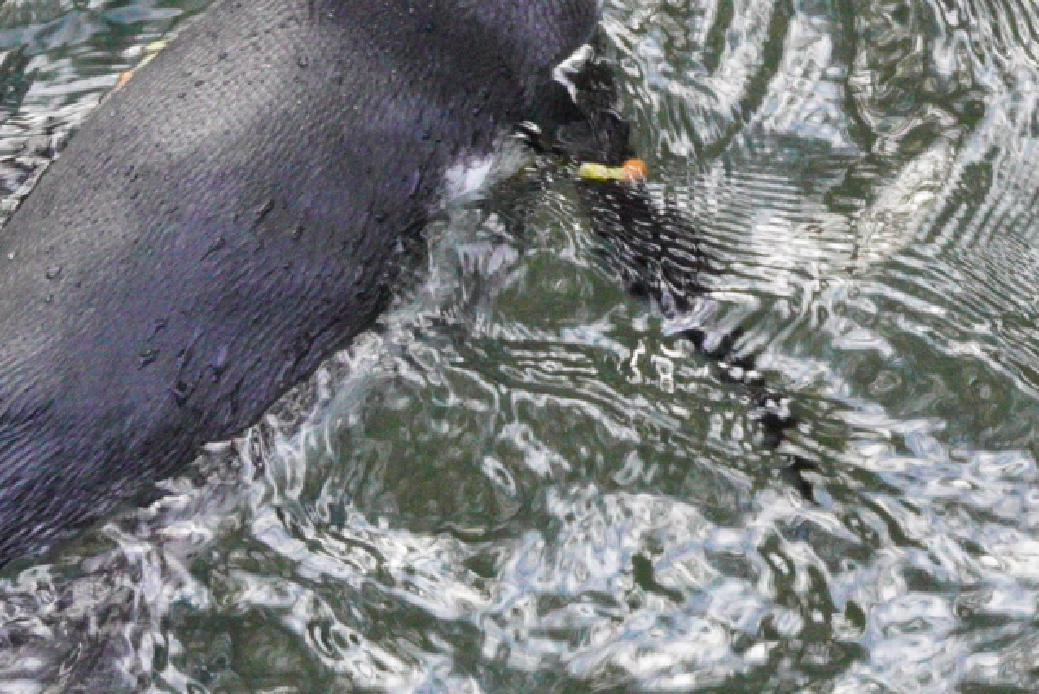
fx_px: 9874
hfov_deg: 6.0
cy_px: 28
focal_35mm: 342
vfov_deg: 4.0
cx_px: 454
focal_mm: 90
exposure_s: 1/160
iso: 8000
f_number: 16
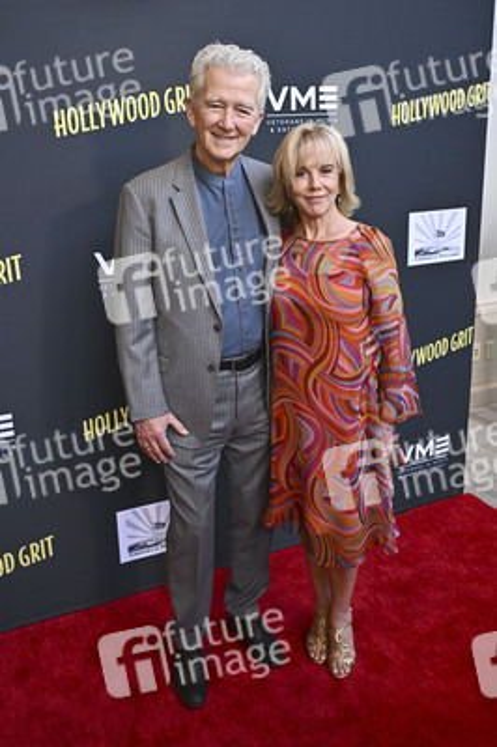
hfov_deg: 44.9
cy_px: 374
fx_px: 602
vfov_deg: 63.7
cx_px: 248
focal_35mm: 29
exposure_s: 1/320
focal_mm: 29
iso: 2000
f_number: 5
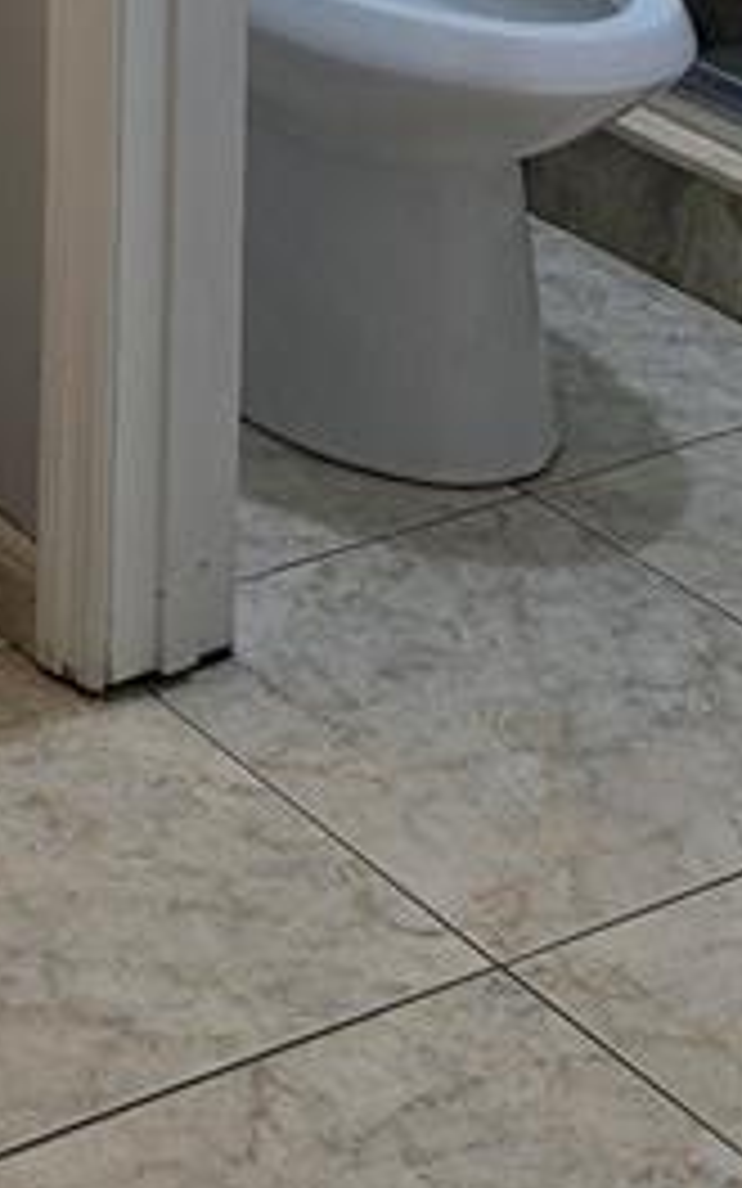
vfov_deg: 16.1
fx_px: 3591
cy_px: -909
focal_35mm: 111
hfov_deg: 11.2
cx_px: -459
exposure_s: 1/120
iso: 100
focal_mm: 6.3
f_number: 1.7
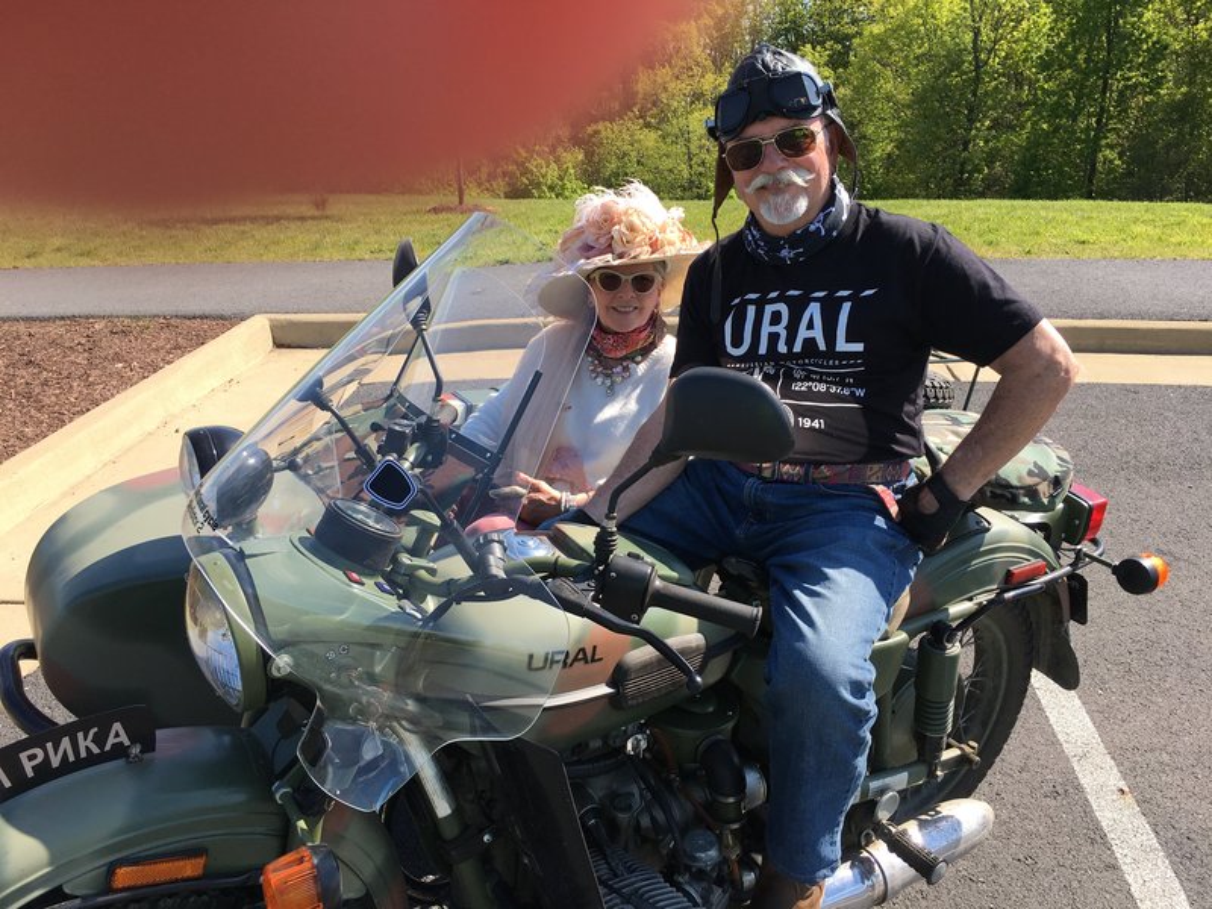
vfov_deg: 48.2
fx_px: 1015
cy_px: 454
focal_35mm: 29
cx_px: 606
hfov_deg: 61.7
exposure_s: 1/785
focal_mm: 4.15
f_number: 2.2
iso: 25
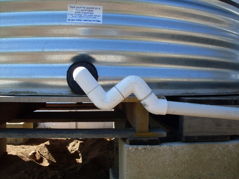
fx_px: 262
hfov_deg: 49.0
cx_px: 120
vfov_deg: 37.7
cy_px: 90
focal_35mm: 38
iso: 80
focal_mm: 6.3
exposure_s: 1/90
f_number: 8.4
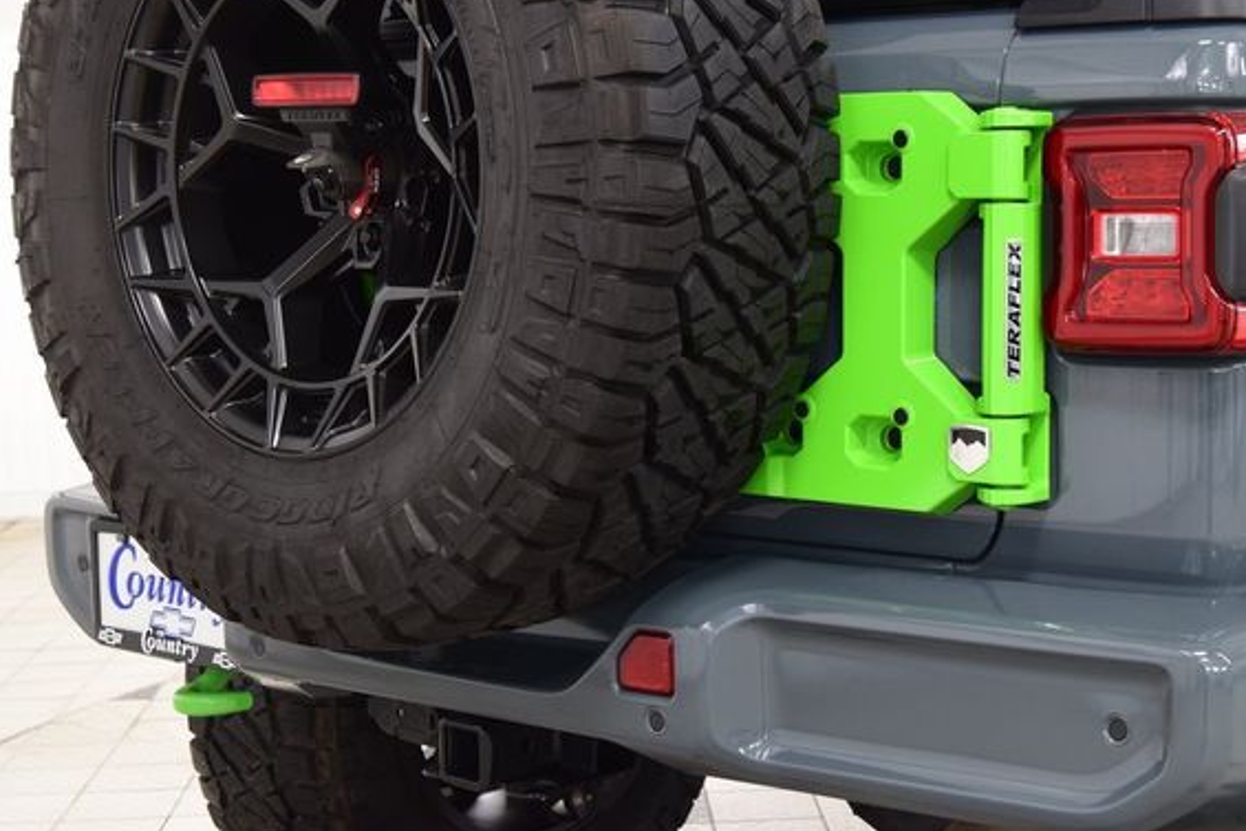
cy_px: 404
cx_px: 703
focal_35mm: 68
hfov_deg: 29.6
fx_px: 2354
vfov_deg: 20.0
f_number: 6.3
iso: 1250
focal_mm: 40
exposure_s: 1/15
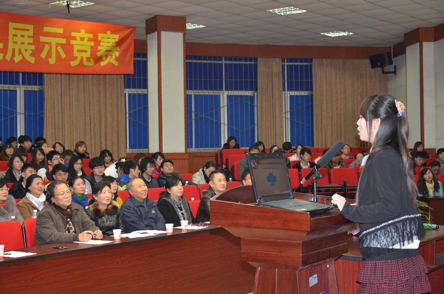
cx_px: 222
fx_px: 702
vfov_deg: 23.7
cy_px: 147
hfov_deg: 35.1
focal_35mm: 57
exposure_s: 1/60
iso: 800
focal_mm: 38
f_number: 4.5
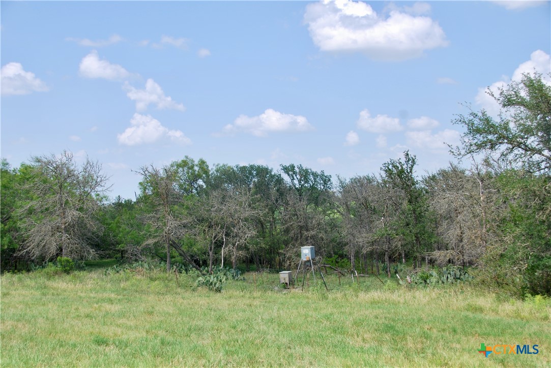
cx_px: 276
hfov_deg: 36.8
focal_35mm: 54
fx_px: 827
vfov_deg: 25.1
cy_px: 184
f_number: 7.1
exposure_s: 1/200
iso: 100
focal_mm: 36
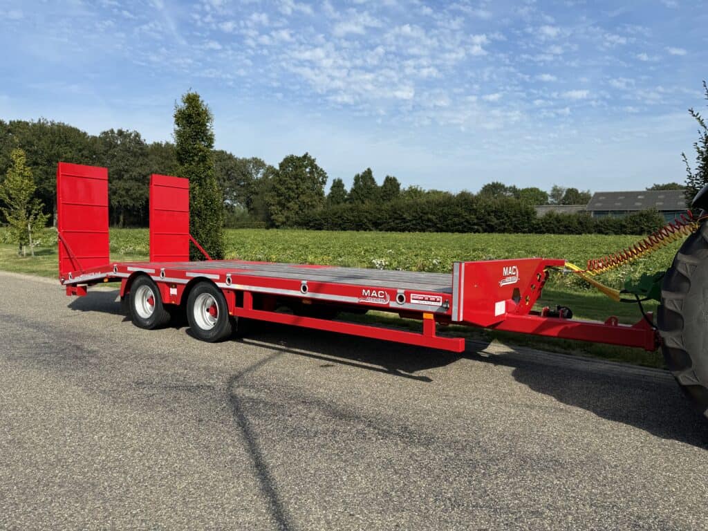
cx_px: 354
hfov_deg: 71.6
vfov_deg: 56.8
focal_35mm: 24
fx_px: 491
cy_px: 266
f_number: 1.78
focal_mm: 6.76
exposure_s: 1/3096
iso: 80
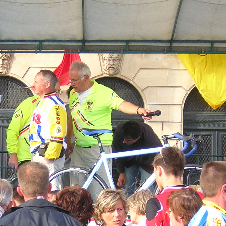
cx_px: 60
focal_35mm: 144
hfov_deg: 12.1
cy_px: 148
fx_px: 1064
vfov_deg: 12.1
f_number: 4.1
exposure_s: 1/162
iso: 141
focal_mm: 11.1
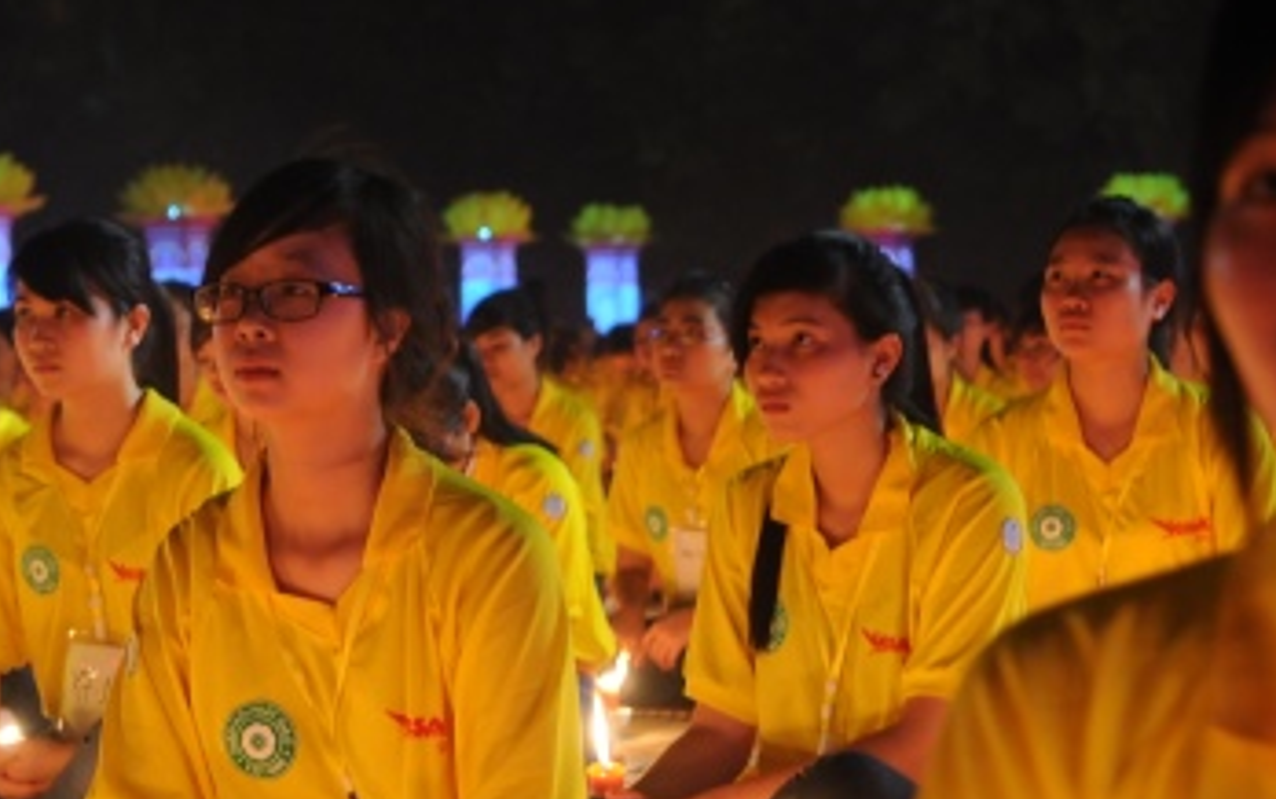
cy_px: 390
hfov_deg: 23.6
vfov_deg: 15.1
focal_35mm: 87
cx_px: 359
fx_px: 3025
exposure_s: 1/15
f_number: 2.8
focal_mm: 31
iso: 1000
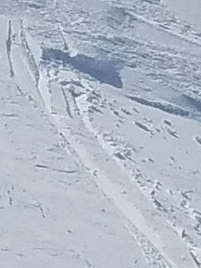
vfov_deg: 12.0
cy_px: -314
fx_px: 1091
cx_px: 270
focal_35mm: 141
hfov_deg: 10.3
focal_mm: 4.2
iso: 50
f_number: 1.7
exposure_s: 1/9632
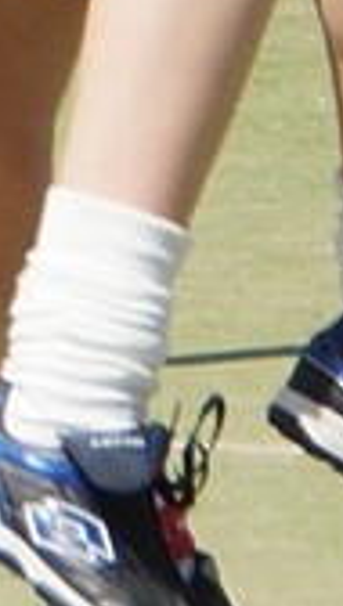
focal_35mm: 717
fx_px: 11550
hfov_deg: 1.7
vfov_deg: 3.0
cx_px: 271
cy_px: -970
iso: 160
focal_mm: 75
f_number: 6.3
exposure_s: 1/640
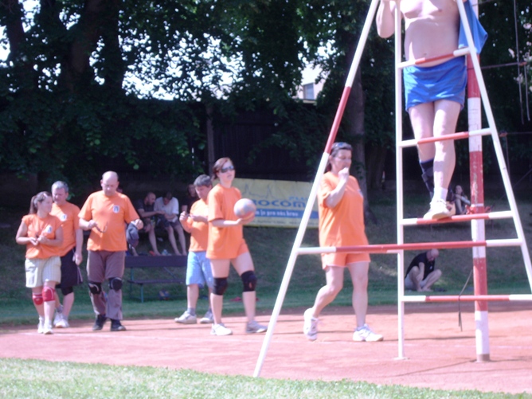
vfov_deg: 14.8
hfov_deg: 19.6
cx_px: 266
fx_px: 1537
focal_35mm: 100
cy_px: 200
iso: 50
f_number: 4.8
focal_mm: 16.6
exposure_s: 1/100
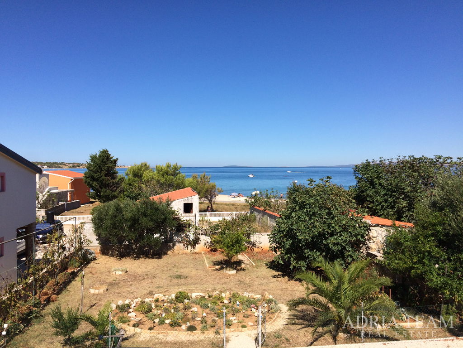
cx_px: 232
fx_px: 388
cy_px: 174
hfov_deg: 61.7
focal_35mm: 29
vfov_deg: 48.2
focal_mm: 4.15
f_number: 2.2
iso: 32
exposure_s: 1/2933
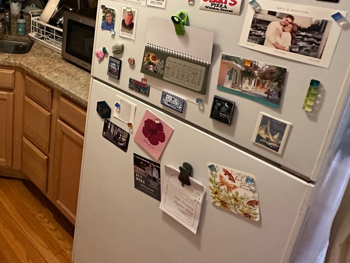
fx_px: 324
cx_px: 17
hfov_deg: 48.9
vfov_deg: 41.2
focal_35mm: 32
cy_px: 34
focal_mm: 2.22
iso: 500
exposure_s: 1/60
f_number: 2.2
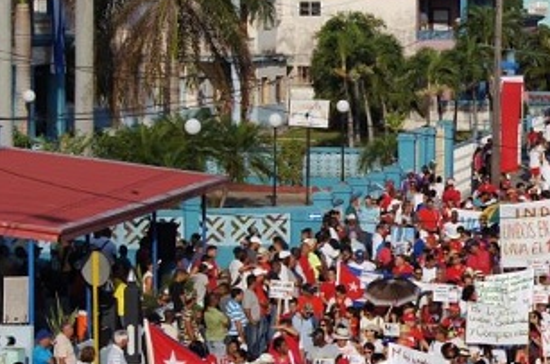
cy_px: 335
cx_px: 607
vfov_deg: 7.2
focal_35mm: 188
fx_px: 2867
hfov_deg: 10.8
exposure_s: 1/200
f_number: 13
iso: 100
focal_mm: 55
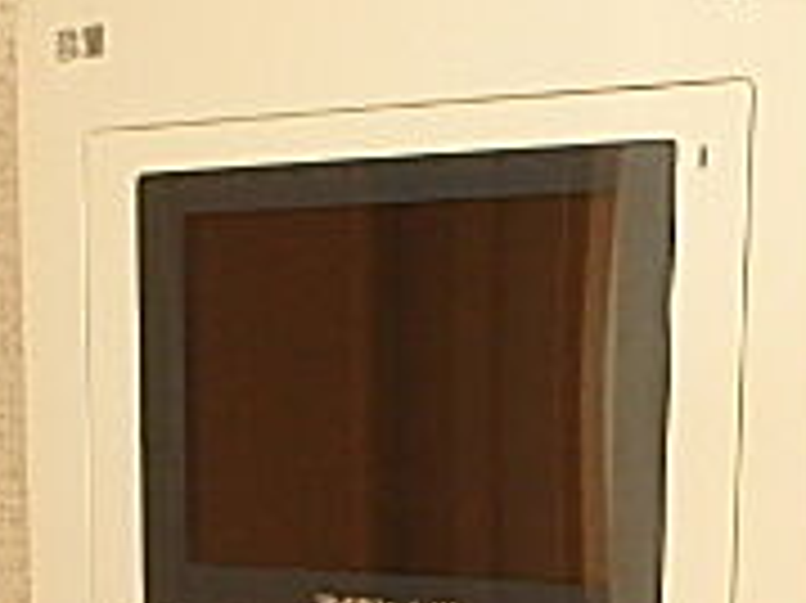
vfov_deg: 18.3
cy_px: 778
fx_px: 1745
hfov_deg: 26.0
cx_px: 437
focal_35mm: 75
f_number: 3.5
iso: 400
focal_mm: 3.7
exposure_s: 1/30
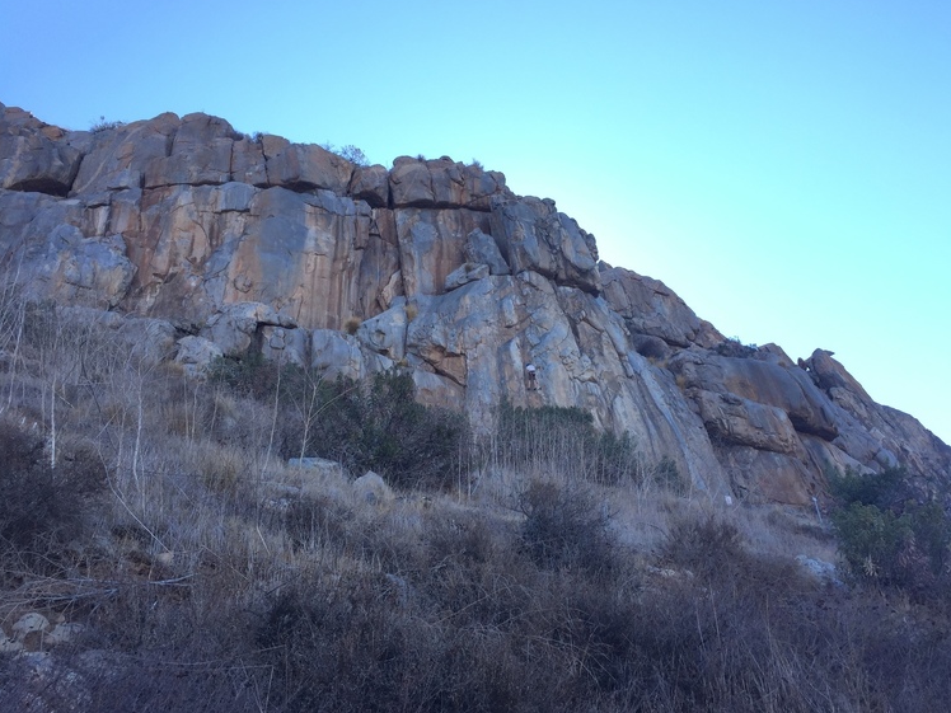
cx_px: 505
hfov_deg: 58.3
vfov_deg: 45.4
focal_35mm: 31
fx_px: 852
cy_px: 342
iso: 32
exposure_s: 1/444
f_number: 2.2
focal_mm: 4.15
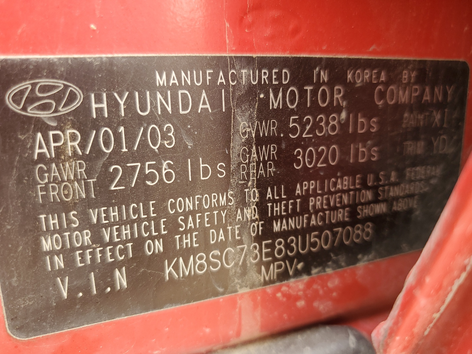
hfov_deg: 67.3
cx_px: 236
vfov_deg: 53.1
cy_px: 177
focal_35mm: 26
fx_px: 355
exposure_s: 1/120
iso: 52
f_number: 1.5
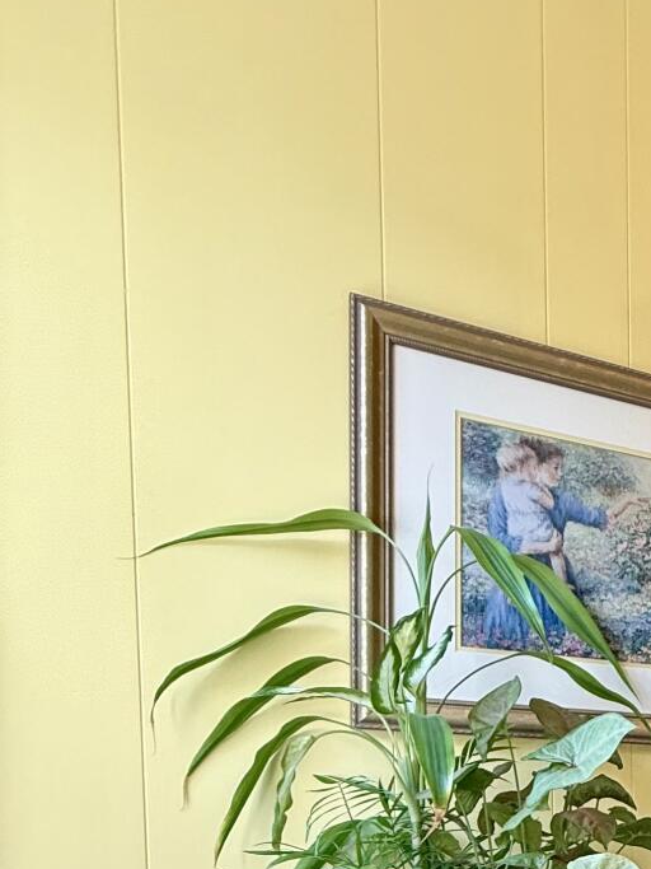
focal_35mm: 41
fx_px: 1028
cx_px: 952
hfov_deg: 26.5
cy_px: 854
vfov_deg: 40.5
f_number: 2.2
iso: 125
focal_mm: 2.22
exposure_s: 1/120
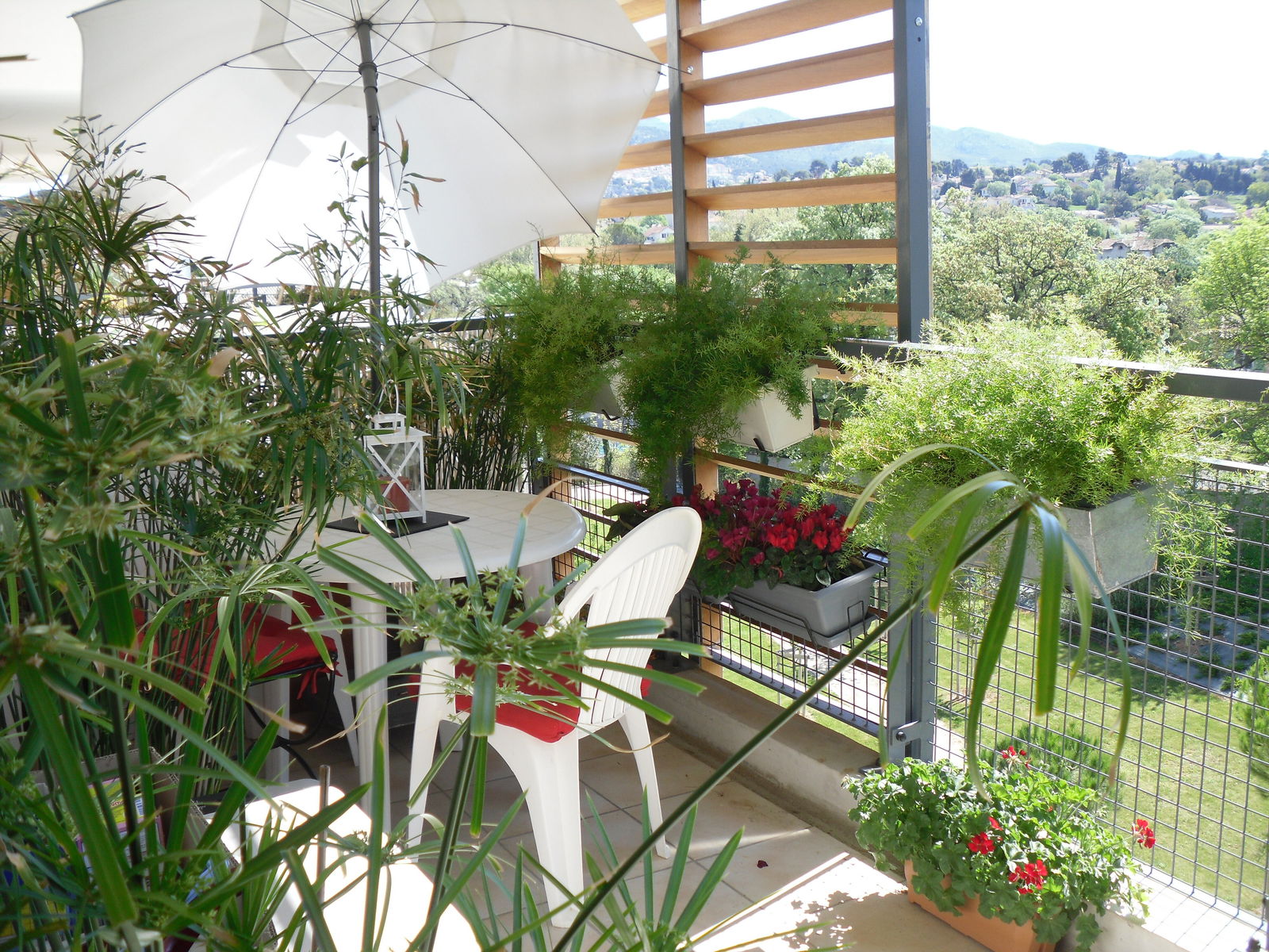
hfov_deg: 52.6
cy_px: 476
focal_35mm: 35
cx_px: 634
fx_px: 1283
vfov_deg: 40.7
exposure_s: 1/245
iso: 80
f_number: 3
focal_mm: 6.3
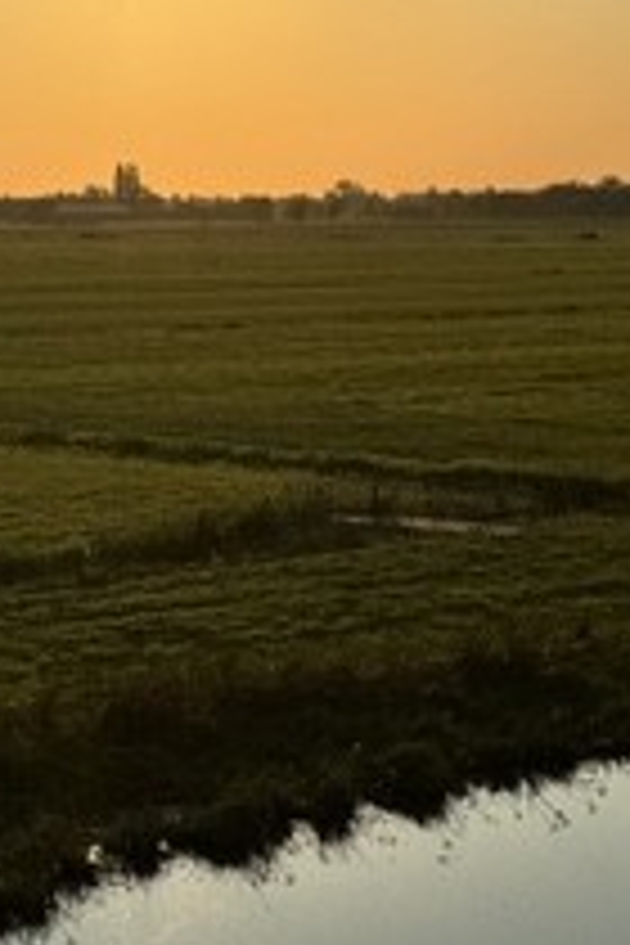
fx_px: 3124
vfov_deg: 17.2
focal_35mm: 119
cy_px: 378
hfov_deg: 11.5
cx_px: 450
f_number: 1.78
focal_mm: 6.76
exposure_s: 1/7937
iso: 80
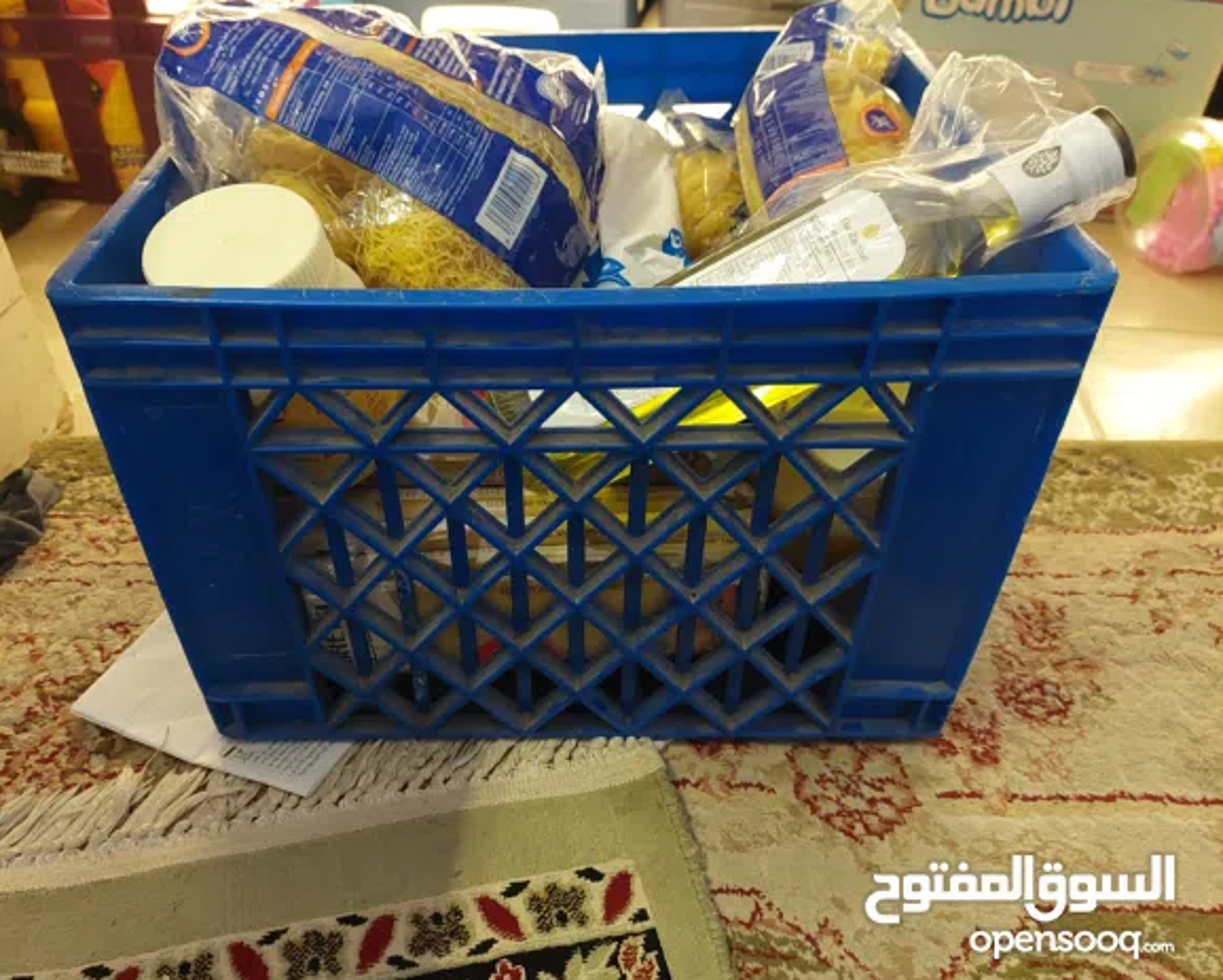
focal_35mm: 27
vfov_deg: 53.2
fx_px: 978
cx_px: 548
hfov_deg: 63.9
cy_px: 502
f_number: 1.8
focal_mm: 5.23
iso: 500
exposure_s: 1/24
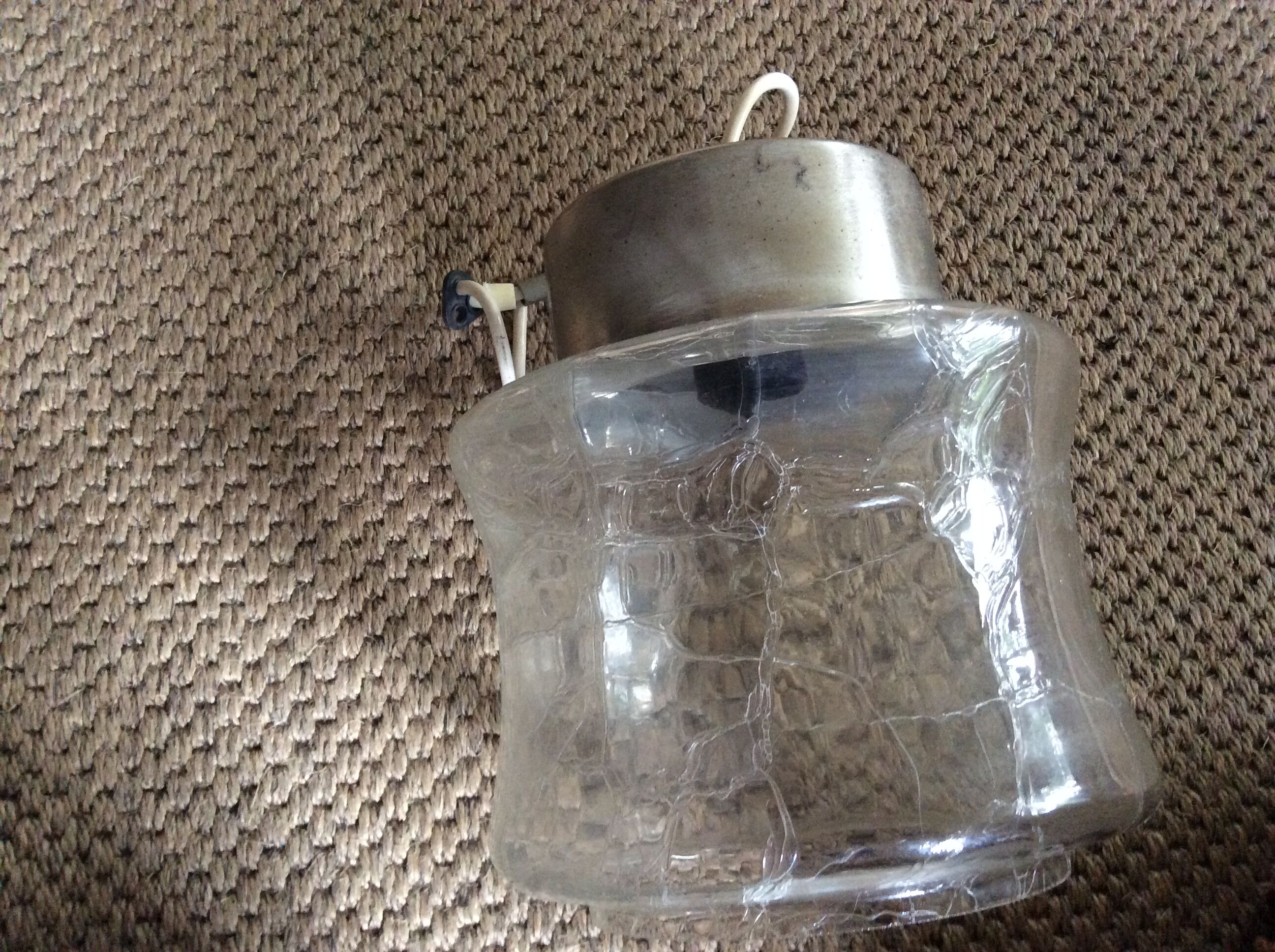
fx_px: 1177
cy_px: 476
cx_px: 638
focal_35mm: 32
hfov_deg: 56.9
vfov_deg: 44.1
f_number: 2.4
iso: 250
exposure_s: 1/25
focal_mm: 3.3
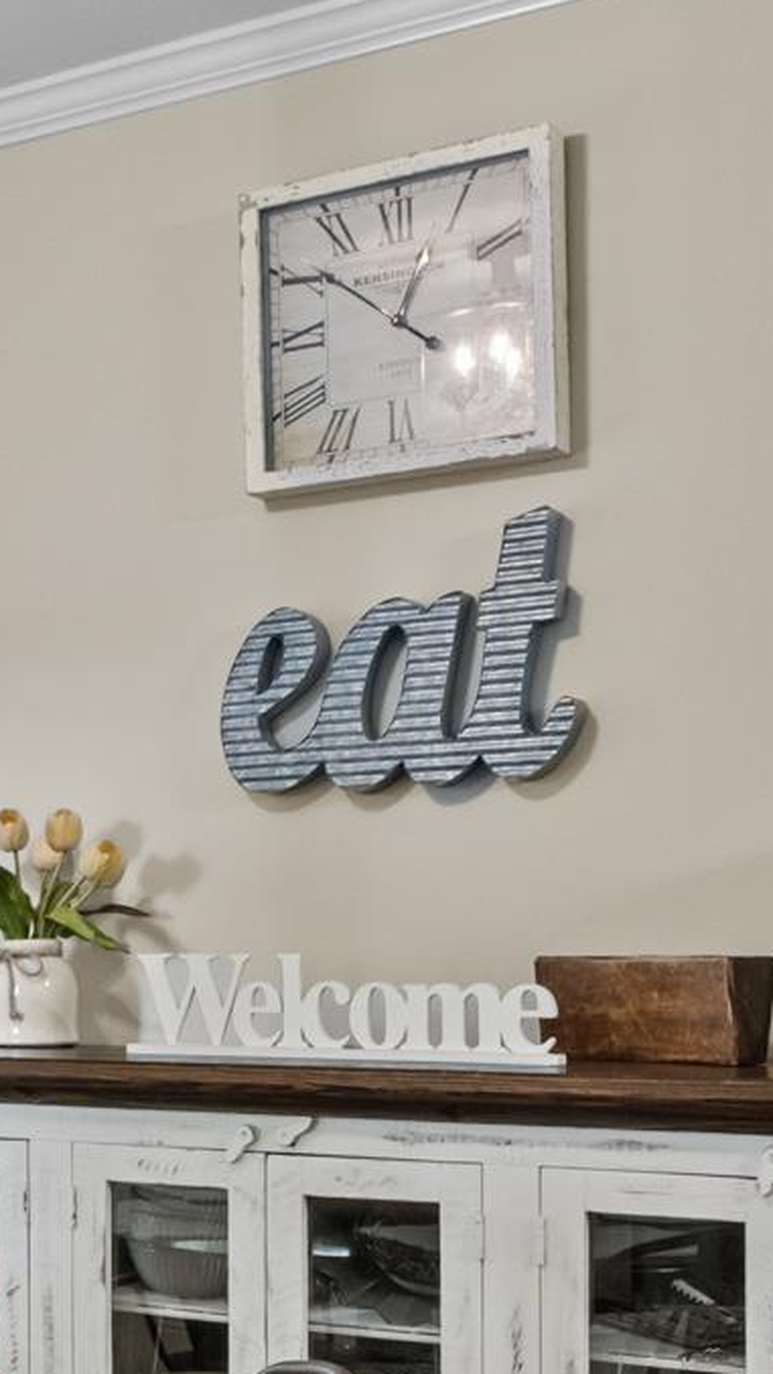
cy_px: 1016
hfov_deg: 18.2
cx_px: -426
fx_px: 2113
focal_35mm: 58
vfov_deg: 35.3
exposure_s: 1/1.67
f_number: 7.1
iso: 200
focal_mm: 10
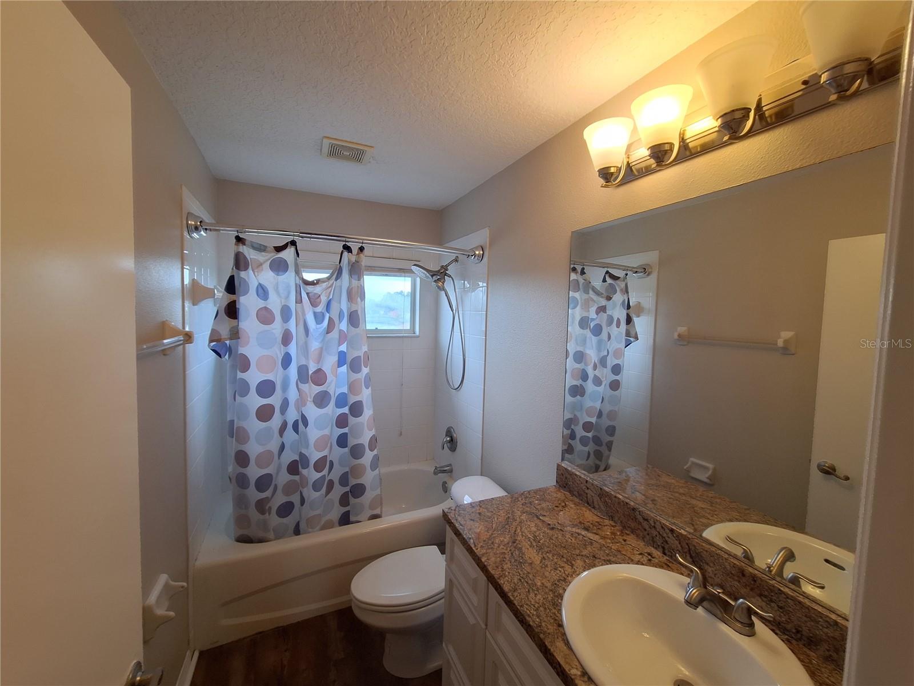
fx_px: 343
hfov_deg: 106.2
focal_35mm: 13
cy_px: 343
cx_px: 457
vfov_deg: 89.9
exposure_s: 1/60
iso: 50
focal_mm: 1.74
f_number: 2.2
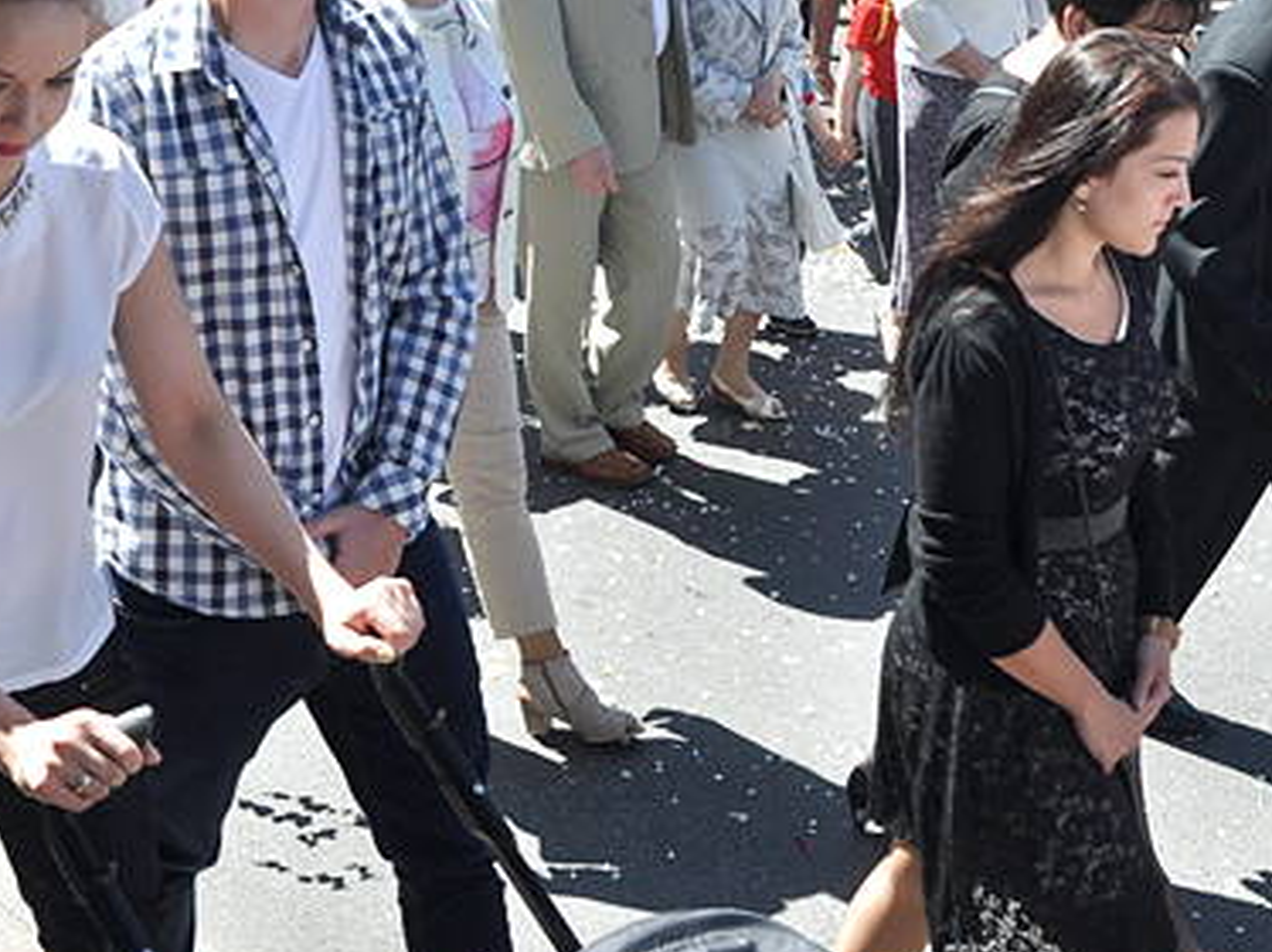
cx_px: 575
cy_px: 87
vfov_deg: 24.1
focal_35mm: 59
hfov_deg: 32.7
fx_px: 2167
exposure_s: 1/320
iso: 400
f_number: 9
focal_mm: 18
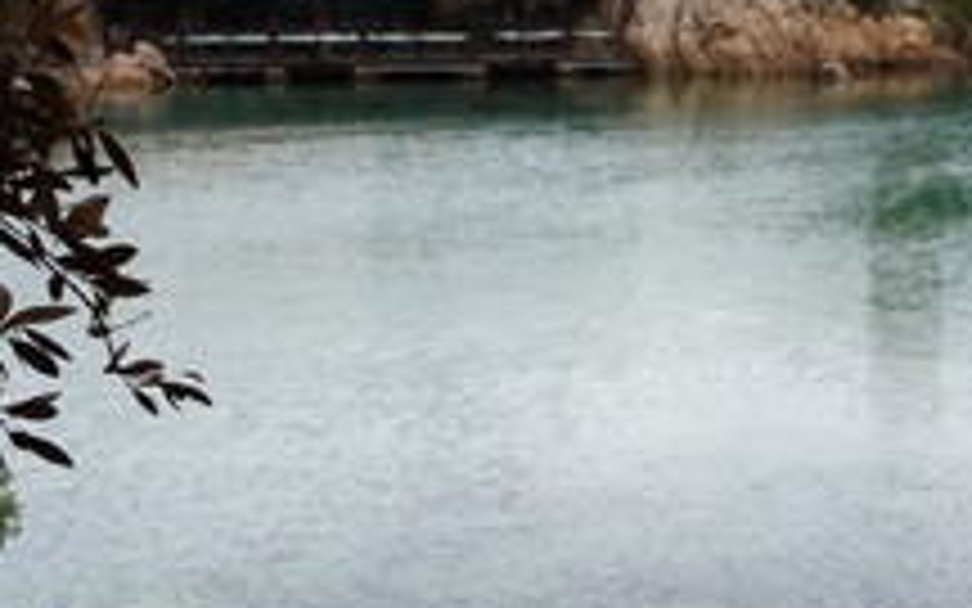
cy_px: 315
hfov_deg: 20.0
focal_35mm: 104
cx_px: 526
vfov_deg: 12.6
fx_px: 2755
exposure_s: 1/60
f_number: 9
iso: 200
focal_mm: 32
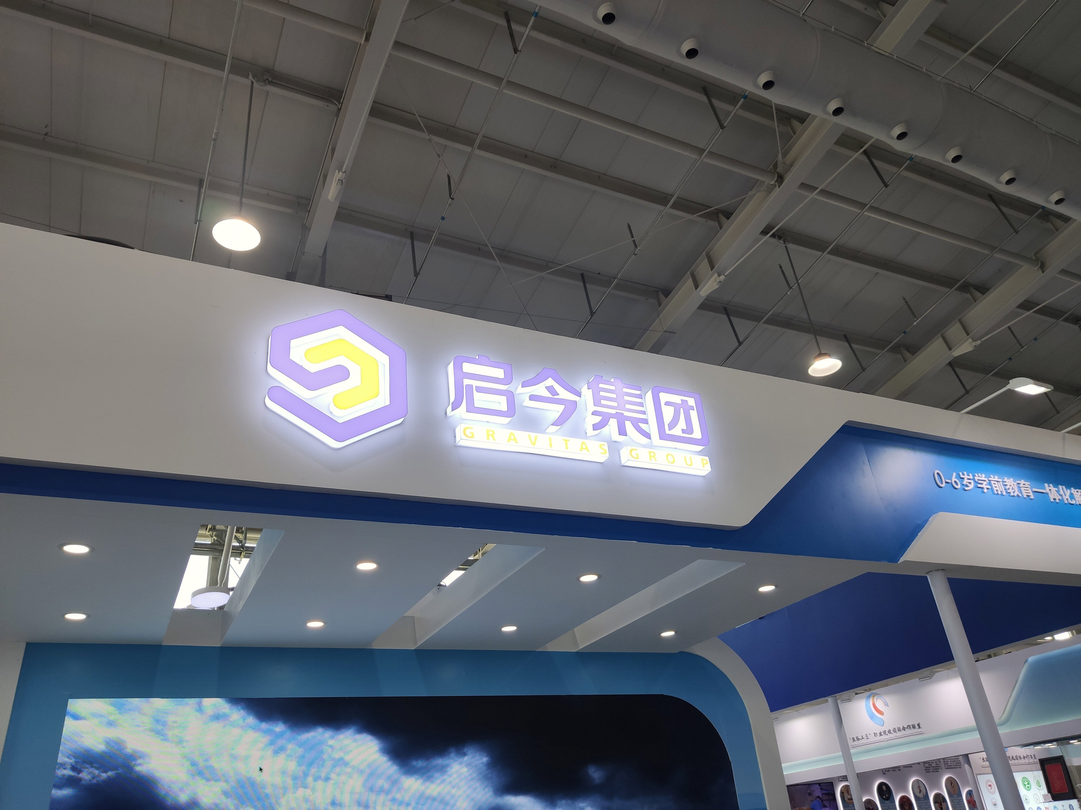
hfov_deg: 67.3
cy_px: 405
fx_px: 812
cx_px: 540
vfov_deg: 53.1
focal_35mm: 26
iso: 112
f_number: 1.75
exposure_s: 1/195
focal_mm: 4.75
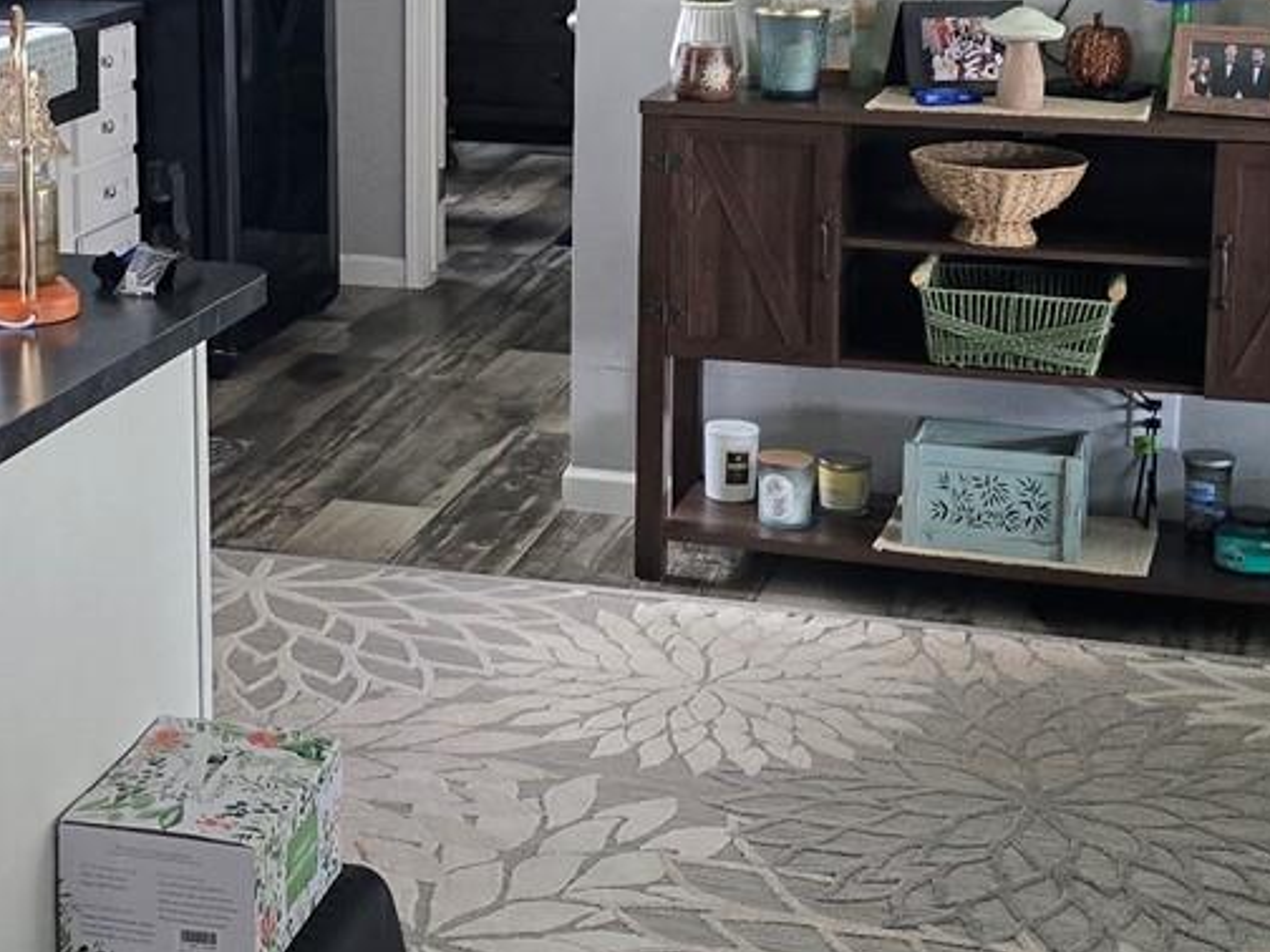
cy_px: 174
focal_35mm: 73
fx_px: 2678
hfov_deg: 26.2
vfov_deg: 19.9
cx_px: 277
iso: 800
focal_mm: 6.3
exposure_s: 1/120
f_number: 1.7
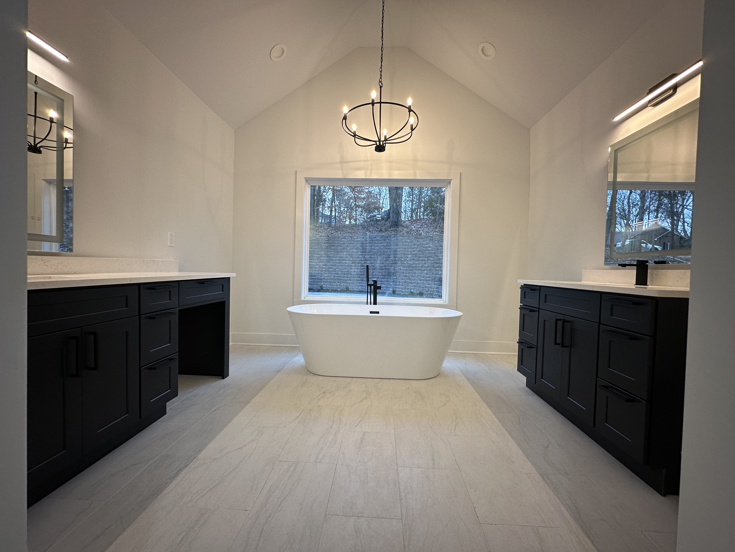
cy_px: 276
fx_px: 297
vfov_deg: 85.7
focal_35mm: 14
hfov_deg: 102.1
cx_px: 368
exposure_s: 1/120
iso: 125
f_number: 2.2
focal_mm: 2.22
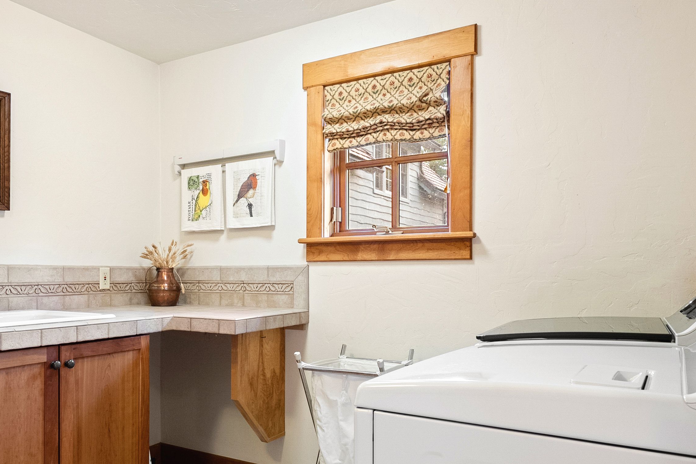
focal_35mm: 30
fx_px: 580
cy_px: 277
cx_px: 233
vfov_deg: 43.4
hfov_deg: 60.5
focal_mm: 16
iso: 800
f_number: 8
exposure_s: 1/20
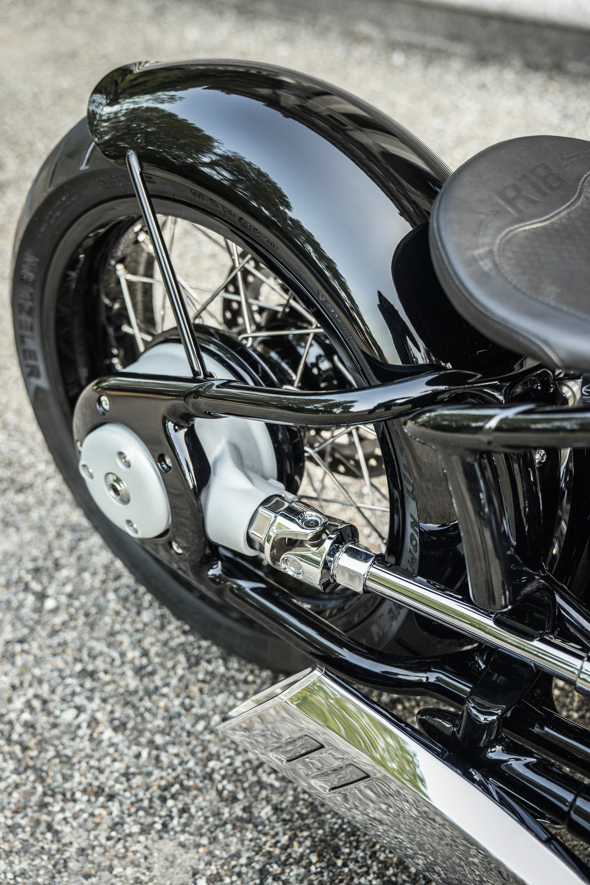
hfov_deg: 28.6
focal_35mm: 47
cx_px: 295
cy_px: 442
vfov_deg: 41.9
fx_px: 1155
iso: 320
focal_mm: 47
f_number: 2.8
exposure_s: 1/60
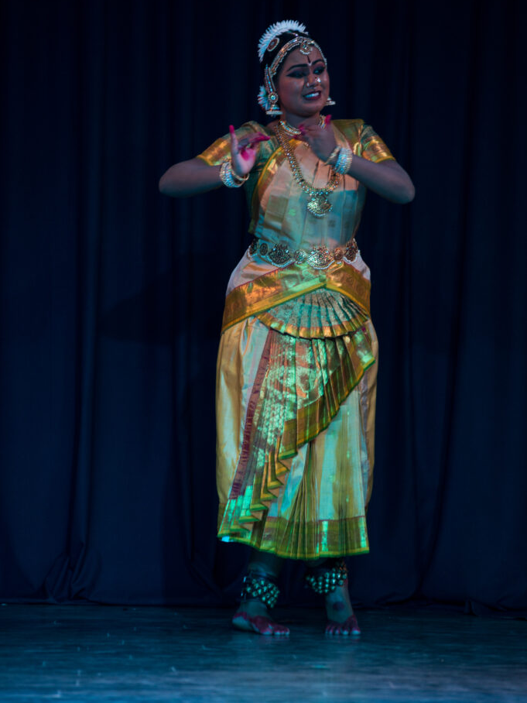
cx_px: 264
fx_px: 4405
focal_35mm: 217
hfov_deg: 6.8
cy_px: 336
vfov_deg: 9.1
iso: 400
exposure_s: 1/60
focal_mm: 200
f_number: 5.3
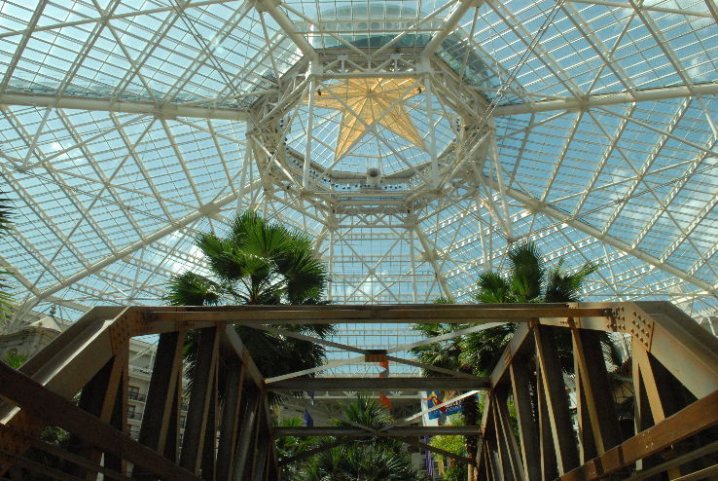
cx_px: 359
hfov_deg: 70.4
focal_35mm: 26
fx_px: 509
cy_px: 240
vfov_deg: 50.5
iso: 1000
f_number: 14
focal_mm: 17
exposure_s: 1/200
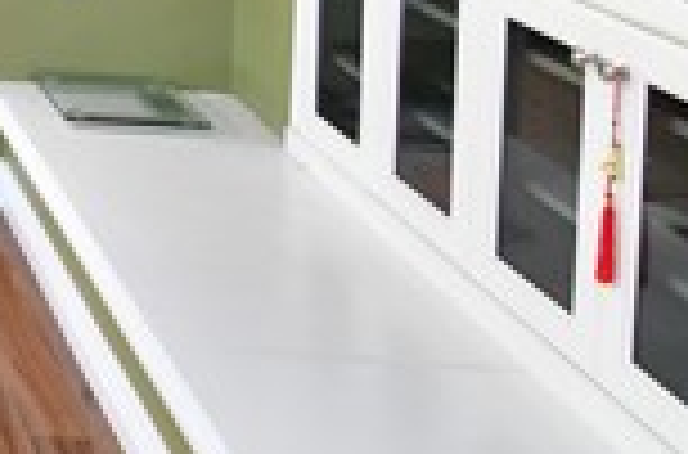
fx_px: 1276
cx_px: -531
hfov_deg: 21.1
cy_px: -290
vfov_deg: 17.4
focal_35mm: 67
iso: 2000
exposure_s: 1/200
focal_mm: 11
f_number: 4.5
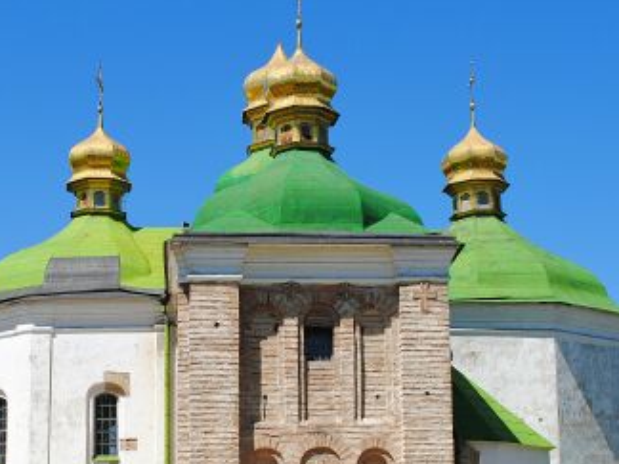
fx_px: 1341
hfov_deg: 25.9
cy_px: 287
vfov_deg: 19.6
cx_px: 222
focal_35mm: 75
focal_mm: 24
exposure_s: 1/320
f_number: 9
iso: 100
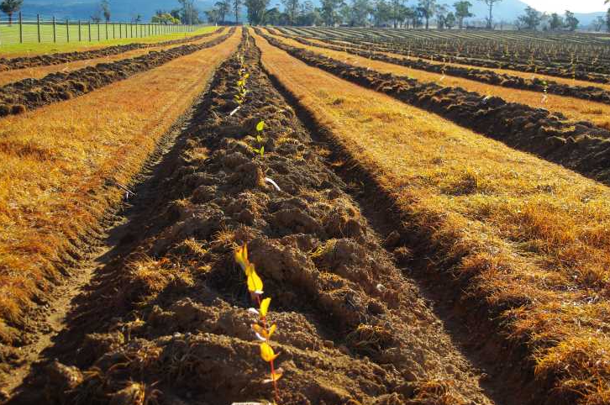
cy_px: 191
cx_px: 329
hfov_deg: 40.4
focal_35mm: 49
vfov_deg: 27.4
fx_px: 829
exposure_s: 1/180
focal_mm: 30
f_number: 6.7
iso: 100
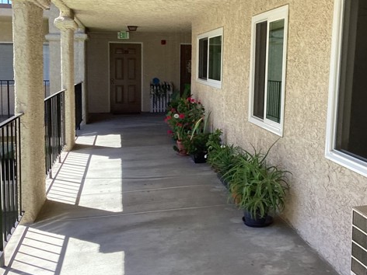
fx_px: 445
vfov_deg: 34.3
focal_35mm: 42
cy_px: 123
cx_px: 242
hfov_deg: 44.2
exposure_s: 1/197
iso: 25
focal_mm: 3.3
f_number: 2.4
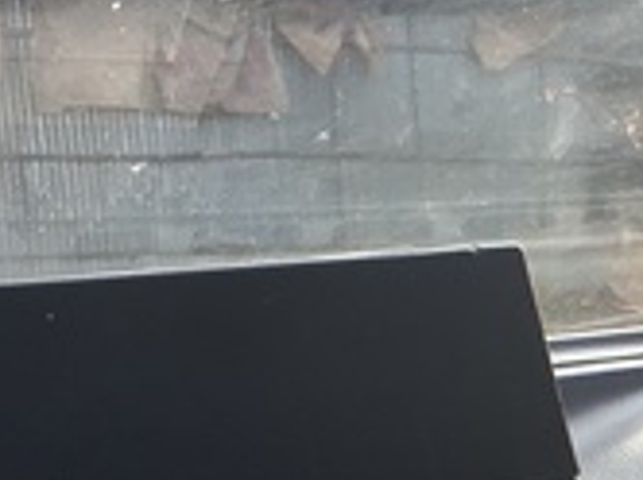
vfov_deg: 10.3
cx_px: 1038
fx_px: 2597
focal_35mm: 140
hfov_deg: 13.1
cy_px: 639
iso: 25
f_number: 2.2
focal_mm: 4.15
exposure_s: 1/167
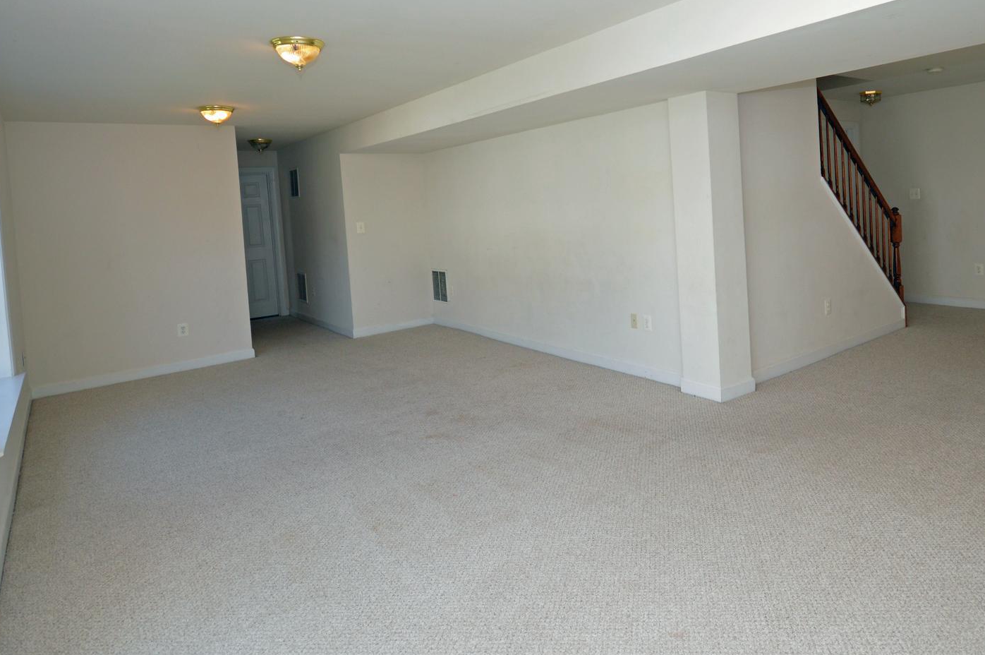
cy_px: 228
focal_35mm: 22
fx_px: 601
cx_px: 588
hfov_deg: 77.8
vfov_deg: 56.1
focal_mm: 10
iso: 400
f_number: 5.6
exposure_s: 1/125
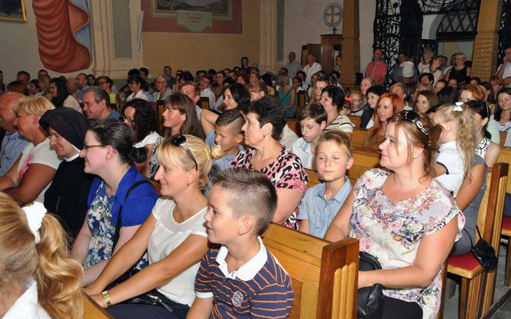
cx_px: 257
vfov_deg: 37.3
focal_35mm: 34
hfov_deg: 56.7
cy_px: 161
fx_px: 473
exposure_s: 1/60
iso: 1250
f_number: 11
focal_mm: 22
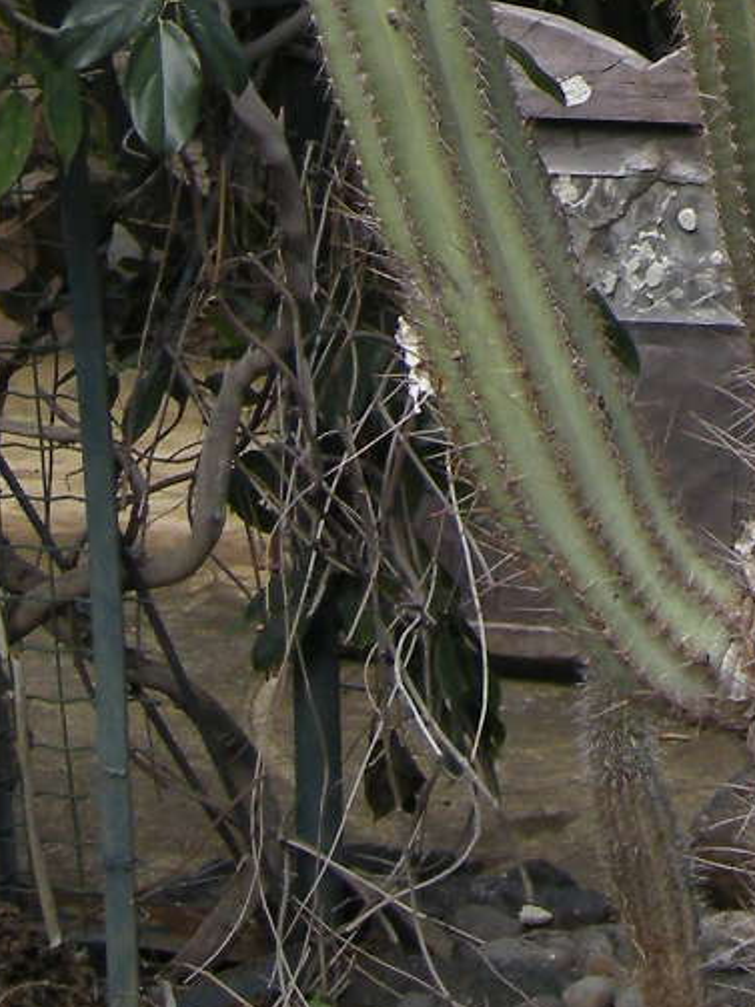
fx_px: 4859
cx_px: 1075
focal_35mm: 167
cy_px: -647
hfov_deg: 8.7
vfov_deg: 11.2
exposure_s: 1/100
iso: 64
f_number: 3.4
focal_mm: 7.5
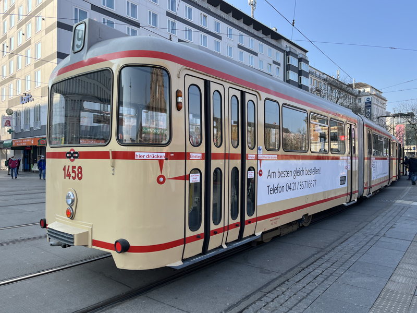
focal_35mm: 26
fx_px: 313
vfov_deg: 53.1
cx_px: 208
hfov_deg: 67.3
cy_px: 156
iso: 50
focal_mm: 5.1
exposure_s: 1/804
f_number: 1.6
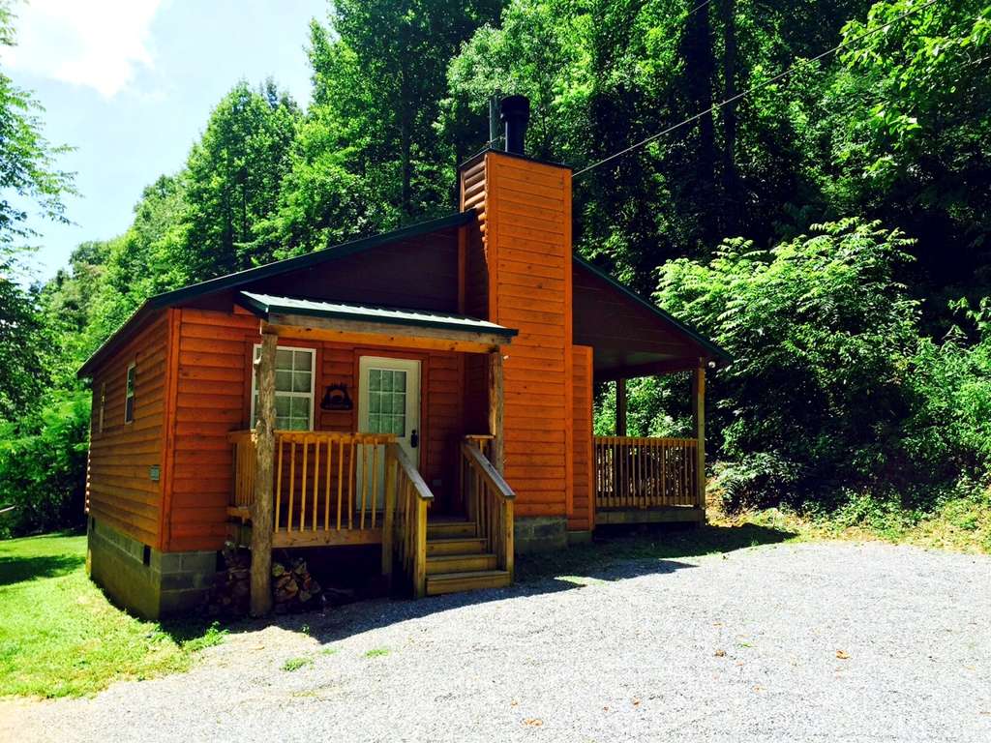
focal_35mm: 29
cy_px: 372
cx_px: 496
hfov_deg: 61.7
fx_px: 830
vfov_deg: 48.2
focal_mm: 4.15
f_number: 2.2
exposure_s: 1/920
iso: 32
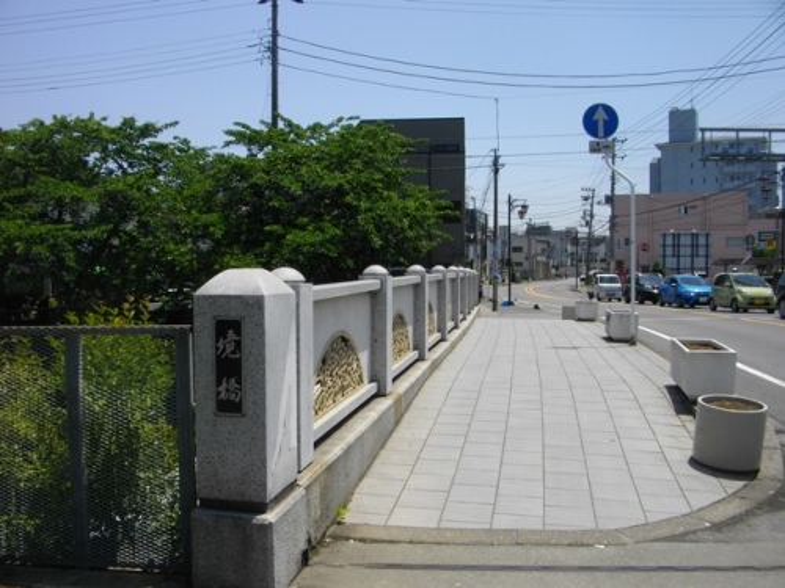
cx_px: 392
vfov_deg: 44.2
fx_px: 726
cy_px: 294
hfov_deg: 56.8
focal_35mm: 32
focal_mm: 5.7
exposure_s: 1/640
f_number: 5.5
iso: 100
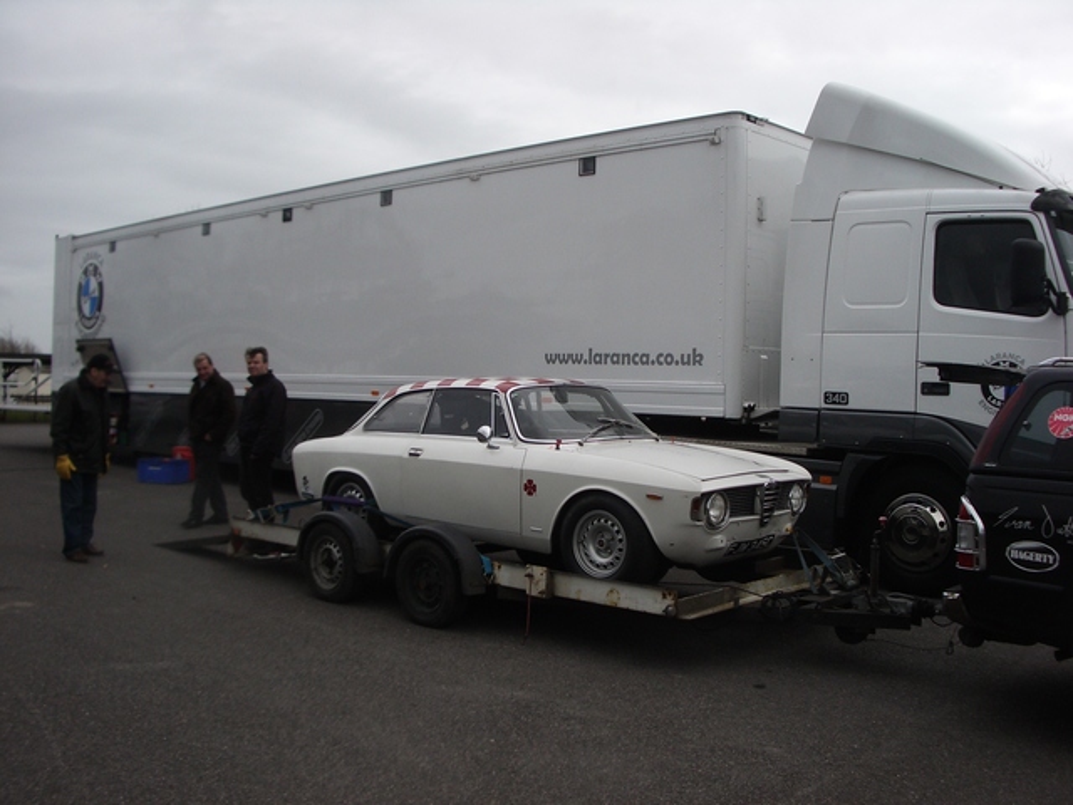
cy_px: 402
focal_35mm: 35
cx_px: 536
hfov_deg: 52.6
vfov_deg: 40.7
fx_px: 1085
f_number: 4.3
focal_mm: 5.8
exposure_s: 1/320
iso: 80
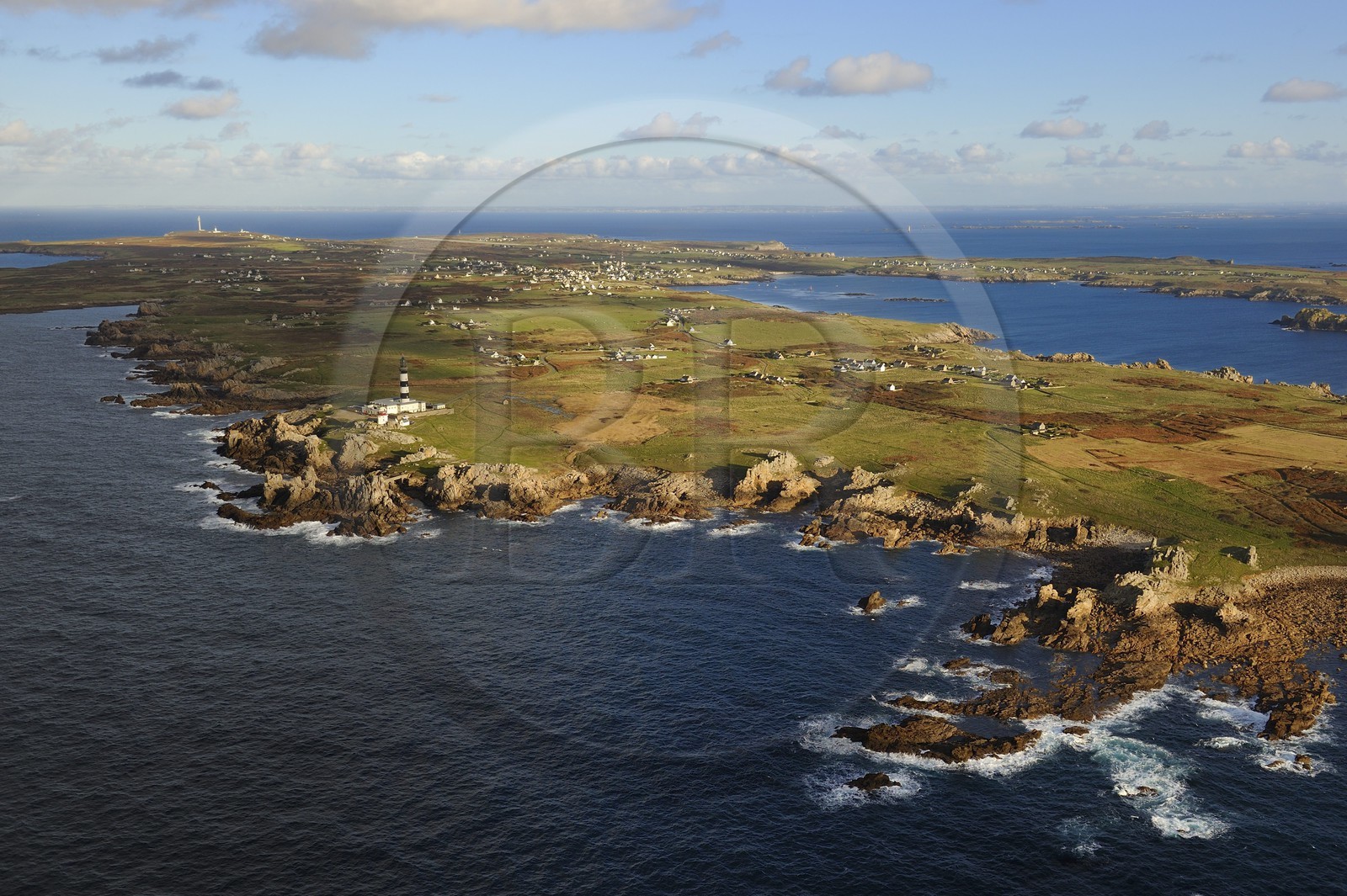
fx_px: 1271
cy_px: 448
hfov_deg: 55.8
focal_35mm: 34
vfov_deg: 38.8
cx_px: 674
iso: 400
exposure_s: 1/1000
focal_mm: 34
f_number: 6.3
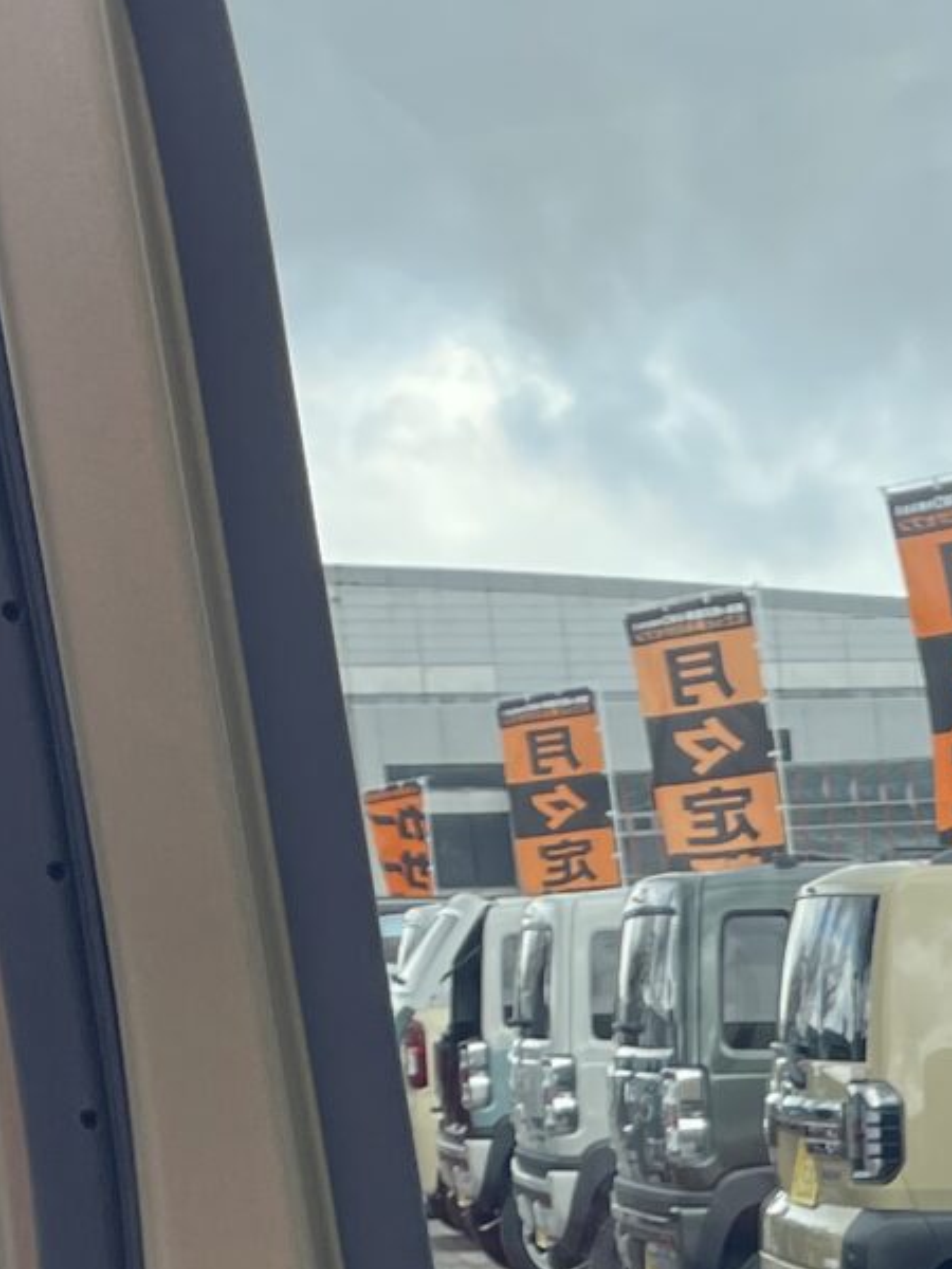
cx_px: 1451
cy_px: 1893
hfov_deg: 12.6
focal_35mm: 111
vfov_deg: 16.2
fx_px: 4070
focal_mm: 4.2
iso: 32
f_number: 1.6
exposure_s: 1/543
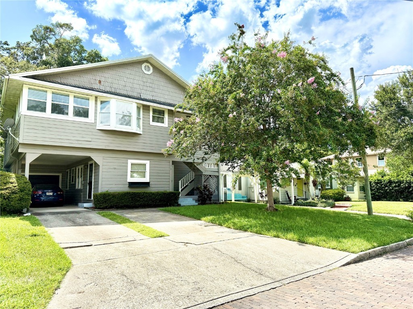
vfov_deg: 56.8
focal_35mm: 24
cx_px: 206
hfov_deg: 71.6
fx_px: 286
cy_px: 154
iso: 125
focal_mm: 6.76
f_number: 1.78
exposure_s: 1/6711
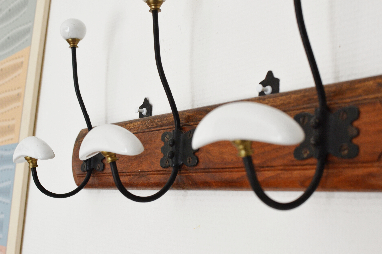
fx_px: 557
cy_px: 127
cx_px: 191
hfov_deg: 37.9
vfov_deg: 25.7
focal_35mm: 52
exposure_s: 1/125
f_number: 5.6
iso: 320
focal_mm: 35
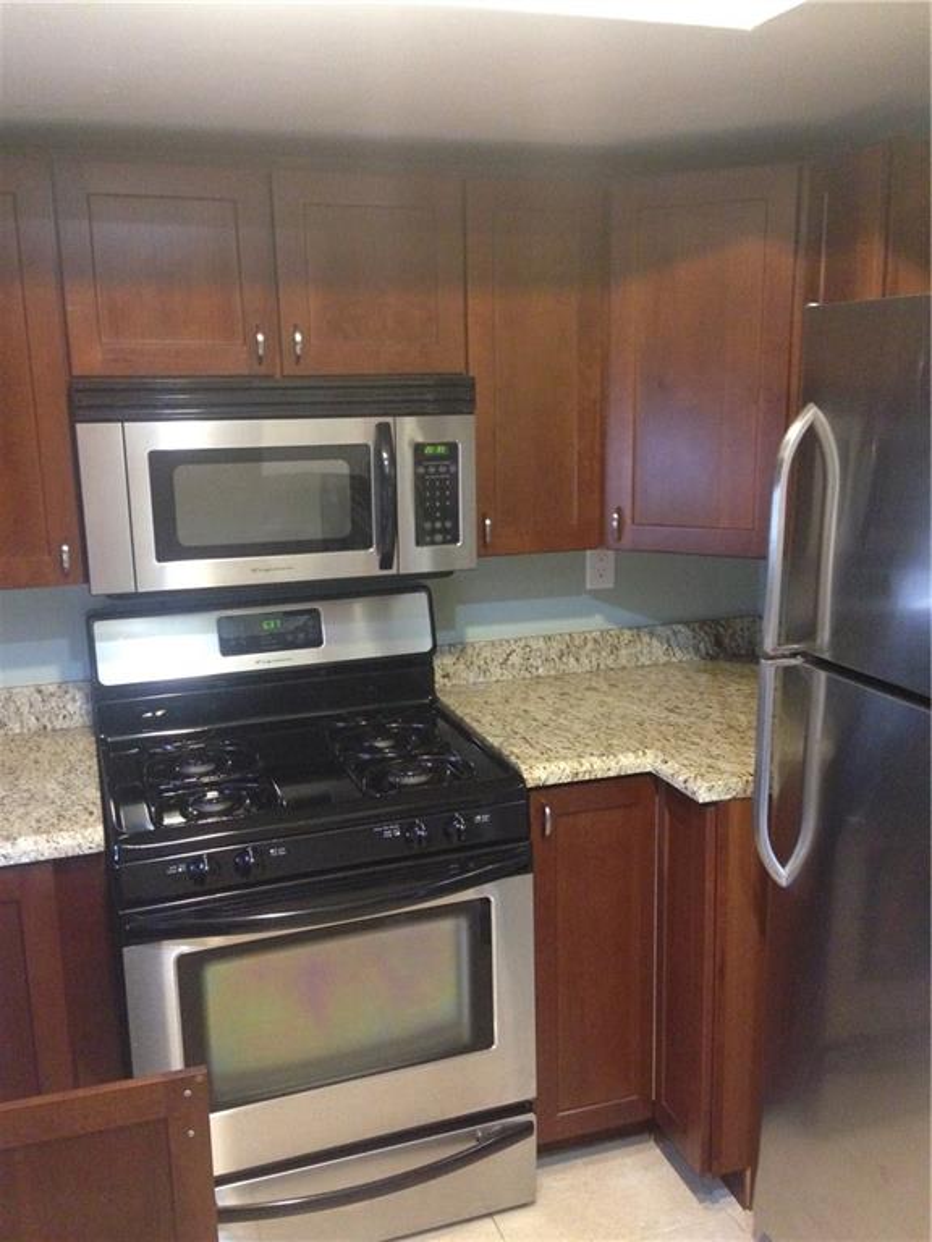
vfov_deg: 55.4
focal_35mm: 33
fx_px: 1185
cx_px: 466
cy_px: 621
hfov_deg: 42.9
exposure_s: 1/15
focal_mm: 4.12
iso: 400
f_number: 2.4
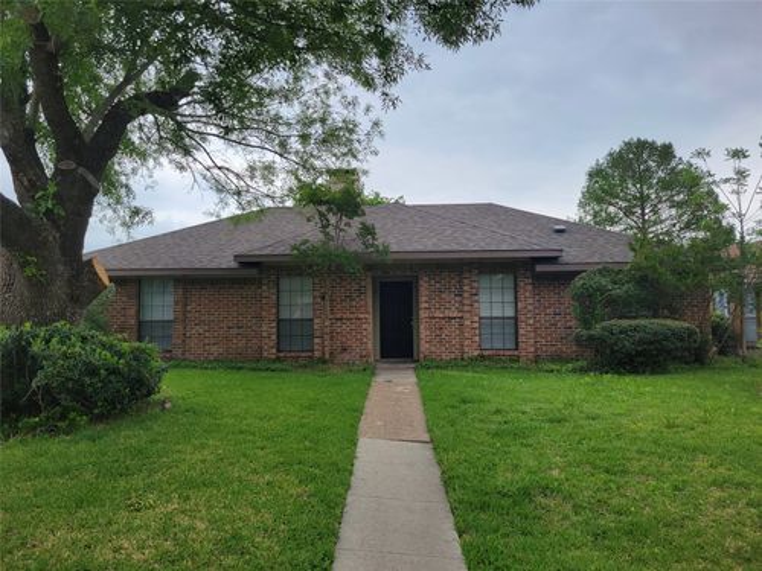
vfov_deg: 53.1
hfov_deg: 67.3
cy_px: 286
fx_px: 572
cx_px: 381
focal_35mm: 26
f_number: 1.8
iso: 40
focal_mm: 5.4
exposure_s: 1/715
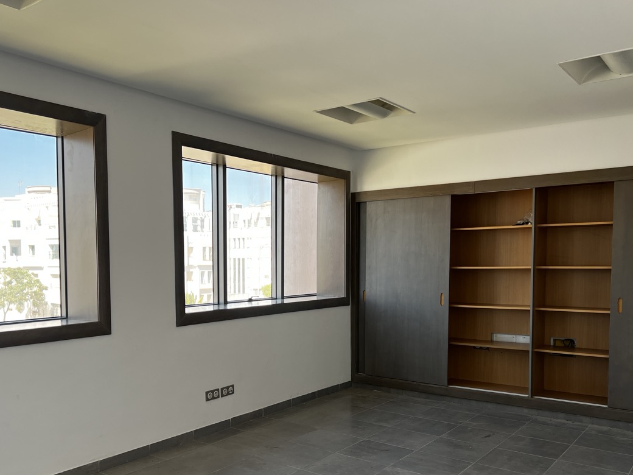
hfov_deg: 56.6
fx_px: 585
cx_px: 273
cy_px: 288
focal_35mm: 32
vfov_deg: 43.9
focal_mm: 5.7
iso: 50
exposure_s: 1/171
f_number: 1.5
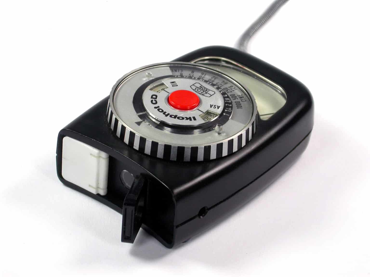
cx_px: 185
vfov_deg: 9.6
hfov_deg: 12.8
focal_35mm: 154
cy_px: 138
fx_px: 1646
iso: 100
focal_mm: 32
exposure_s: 1/146
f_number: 5.1
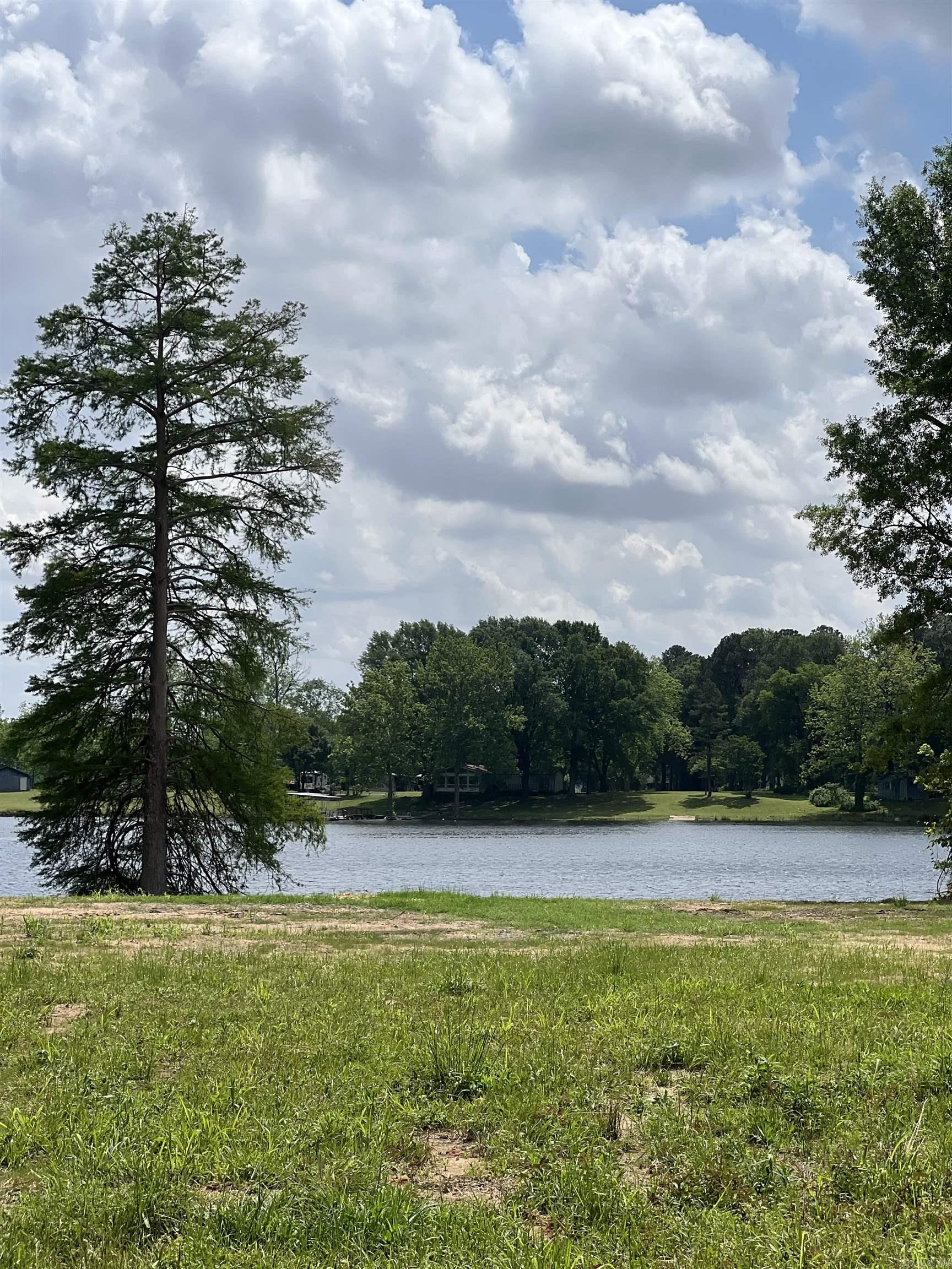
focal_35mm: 77
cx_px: 476
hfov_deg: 19.1
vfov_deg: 25.3
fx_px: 2824
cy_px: 634
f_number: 2.8
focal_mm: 9
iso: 32
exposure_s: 1/1698
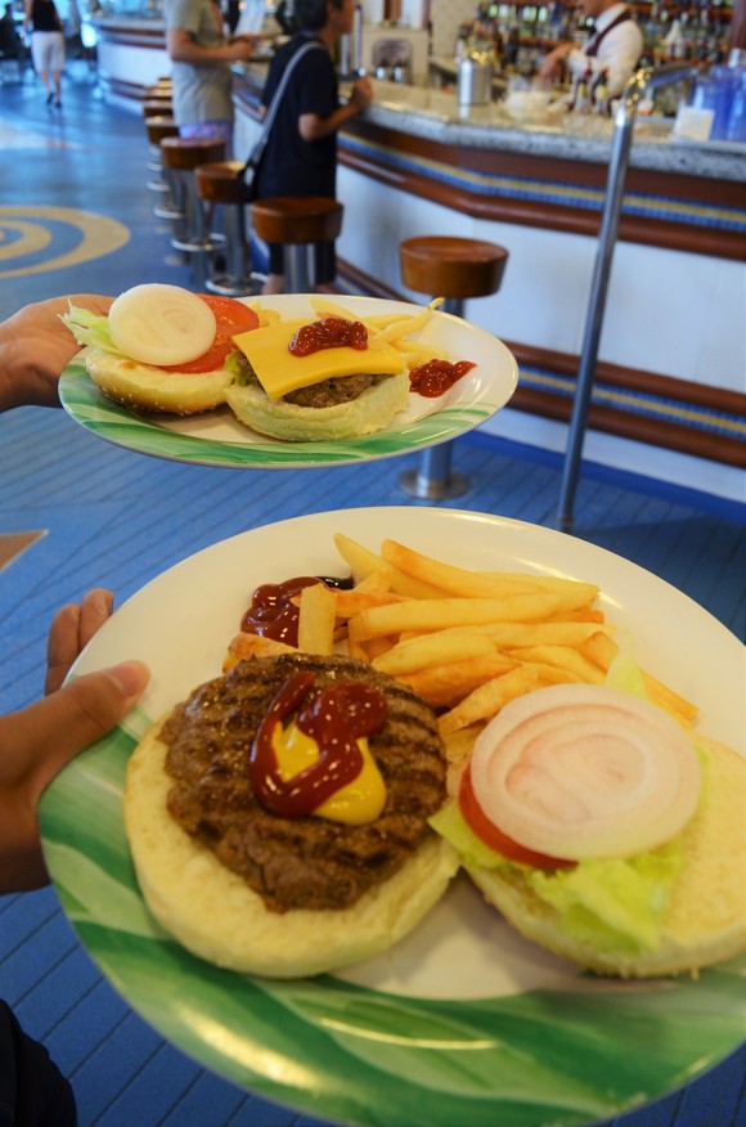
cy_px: 564
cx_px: 373
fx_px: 937
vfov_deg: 62.0
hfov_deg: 43.4
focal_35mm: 30
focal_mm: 20
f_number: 5.6
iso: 320
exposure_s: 1/125
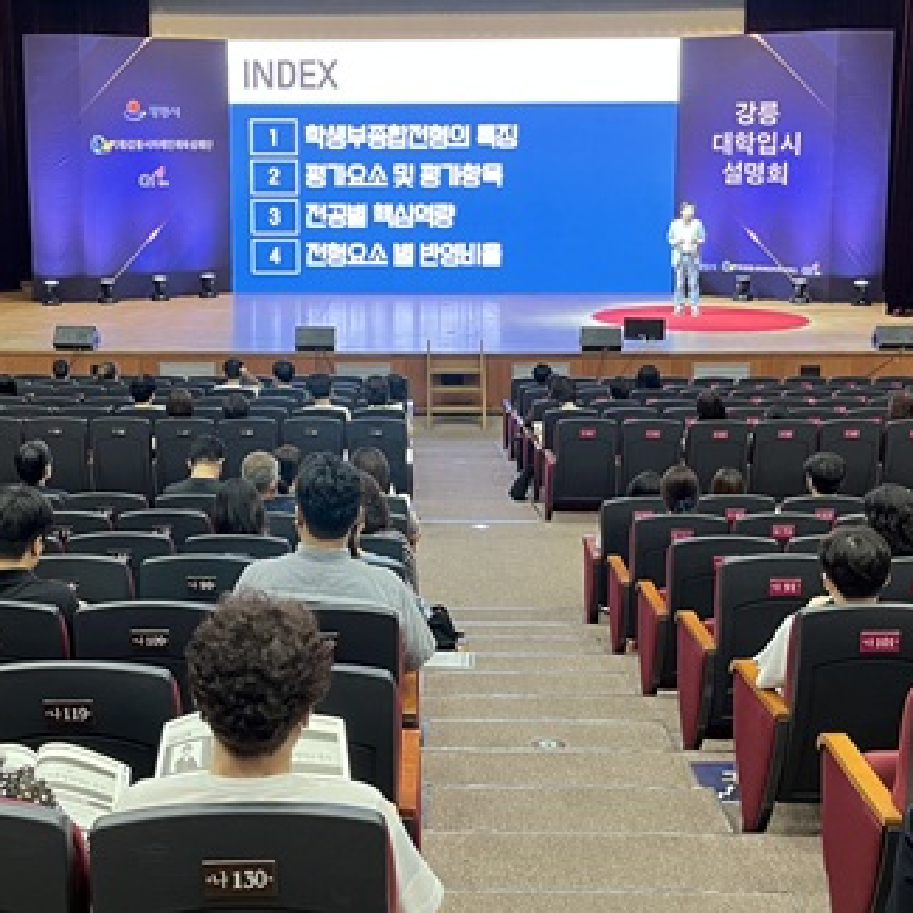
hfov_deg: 36.7
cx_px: 368
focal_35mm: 46
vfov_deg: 36.5
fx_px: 1373
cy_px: 319
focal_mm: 5.1
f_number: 1.6
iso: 320
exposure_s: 1/60
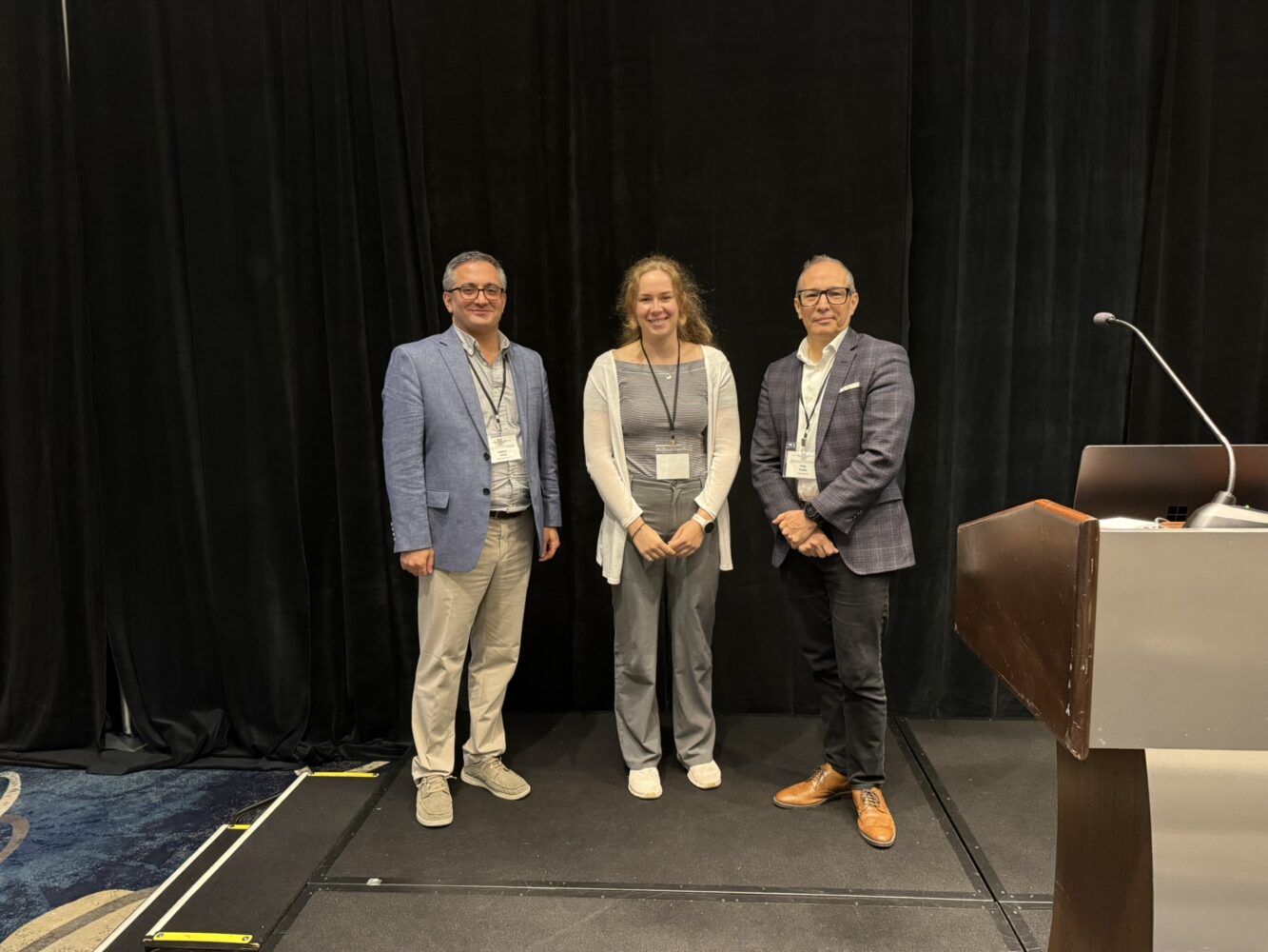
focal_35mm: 24
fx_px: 879
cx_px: 634
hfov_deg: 71.6
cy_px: 476
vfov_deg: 56.8
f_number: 1.78
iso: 500
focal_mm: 6.76
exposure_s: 1/55
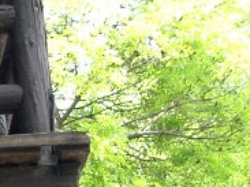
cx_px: -249
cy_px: 318
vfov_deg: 8.6
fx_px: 1198
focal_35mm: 166
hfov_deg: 10.9
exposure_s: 1/125
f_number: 3.1
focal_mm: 6.3
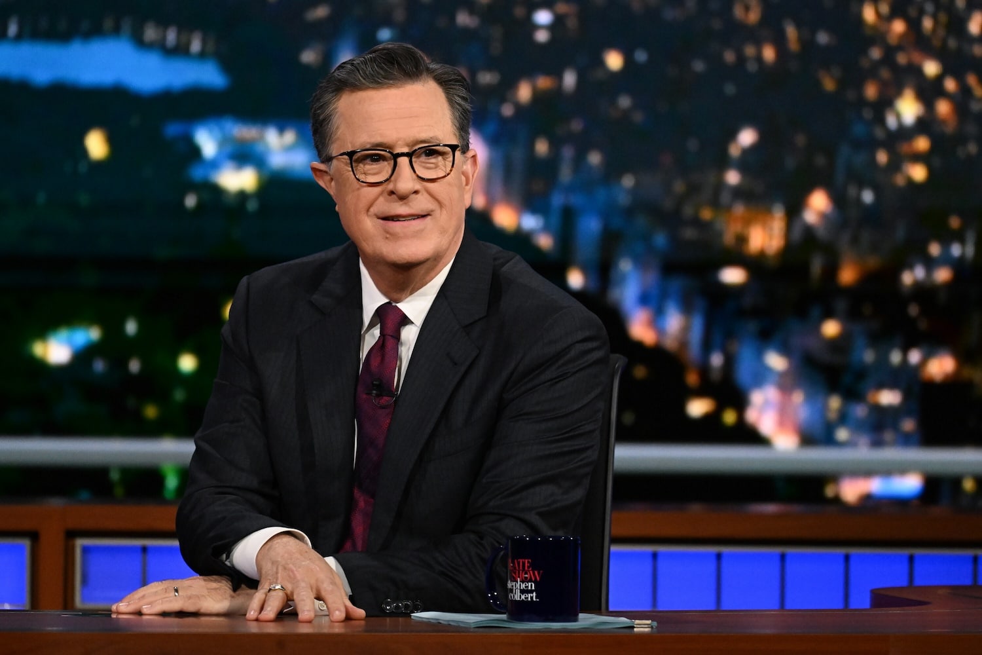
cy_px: 328
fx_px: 14729
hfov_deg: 3.8
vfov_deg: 2.5
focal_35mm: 540
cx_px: 491
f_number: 6.3
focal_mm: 540
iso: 8000
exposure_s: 1/320
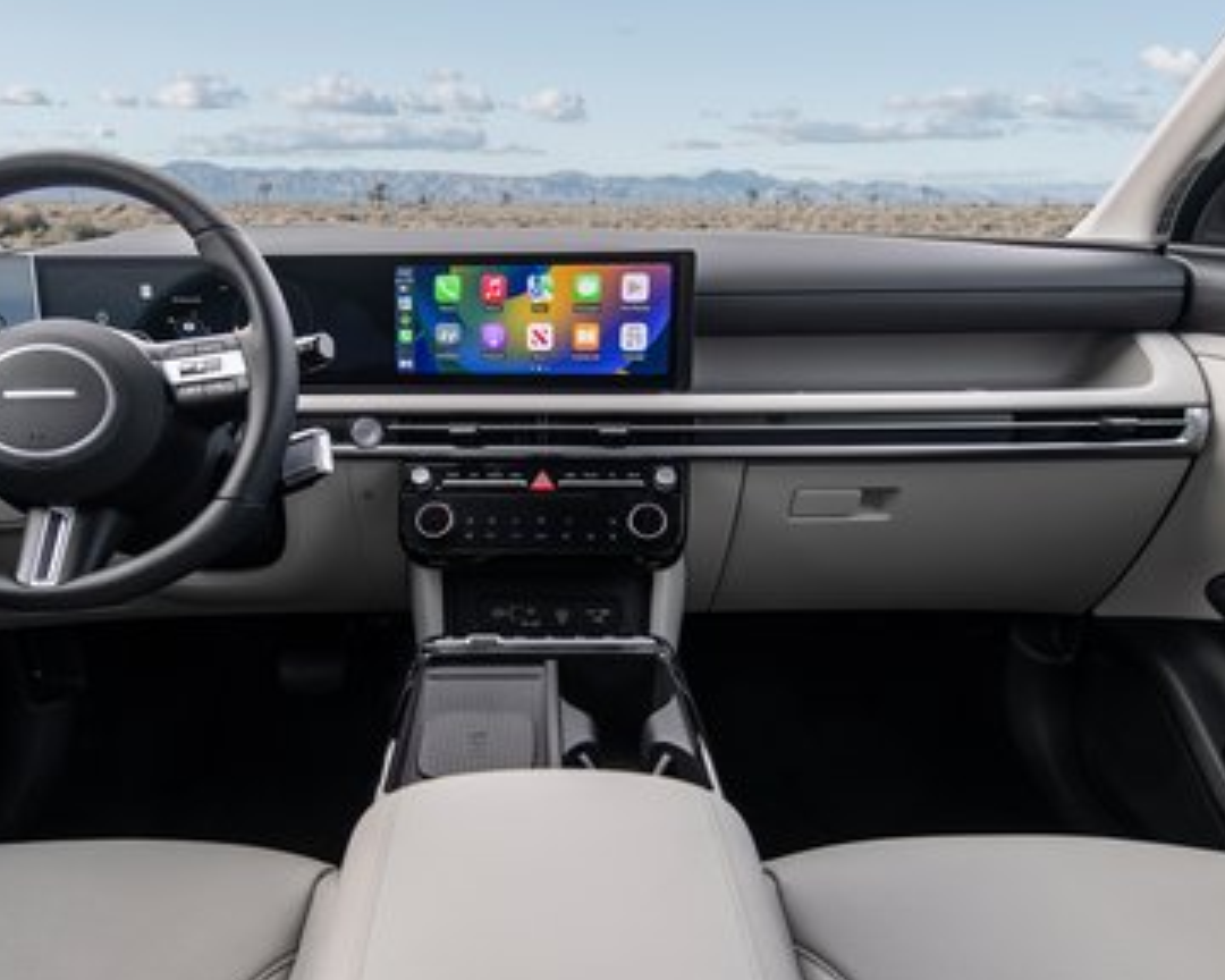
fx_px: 906
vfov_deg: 56.4
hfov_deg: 67.9
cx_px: 544
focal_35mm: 25
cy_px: 585
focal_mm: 16
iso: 100
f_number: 5
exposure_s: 1/100
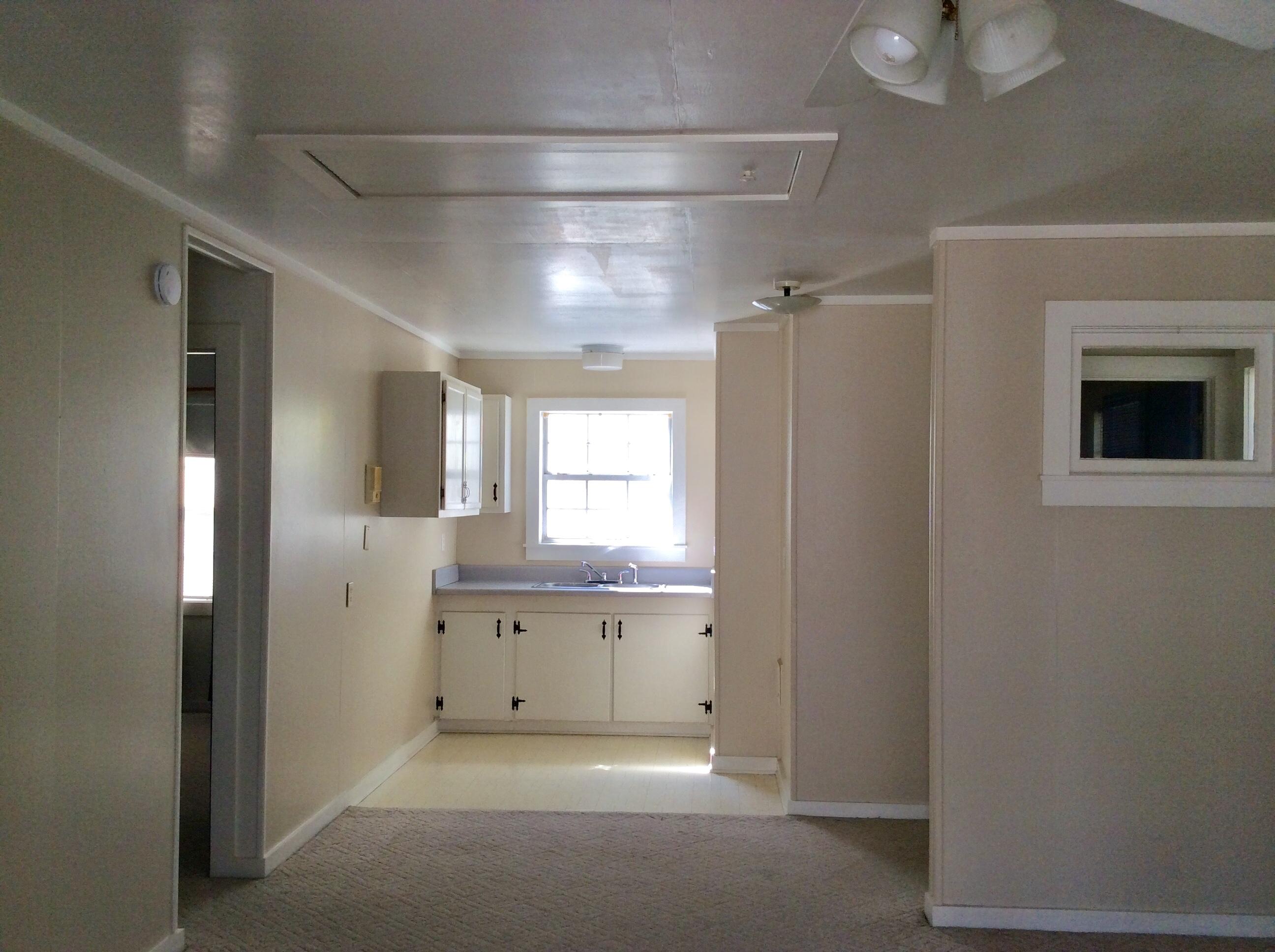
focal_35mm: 32
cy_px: 476
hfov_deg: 56.9
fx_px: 1177
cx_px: 638
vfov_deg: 44.1
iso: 50
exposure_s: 1/120
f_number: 2.4
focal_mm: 3.3
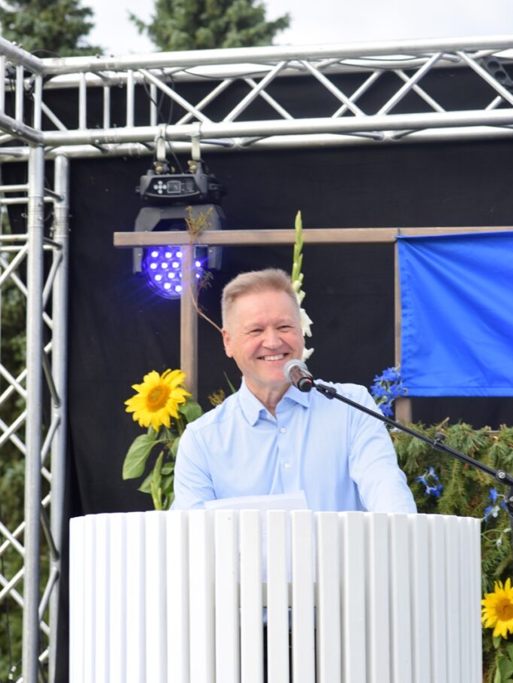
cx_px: 257
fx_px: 2736
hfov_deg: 10.7
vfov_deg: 14.2
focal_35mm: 139
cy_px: 337
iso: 100
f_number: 5.6
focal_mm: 85
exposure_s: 1/125
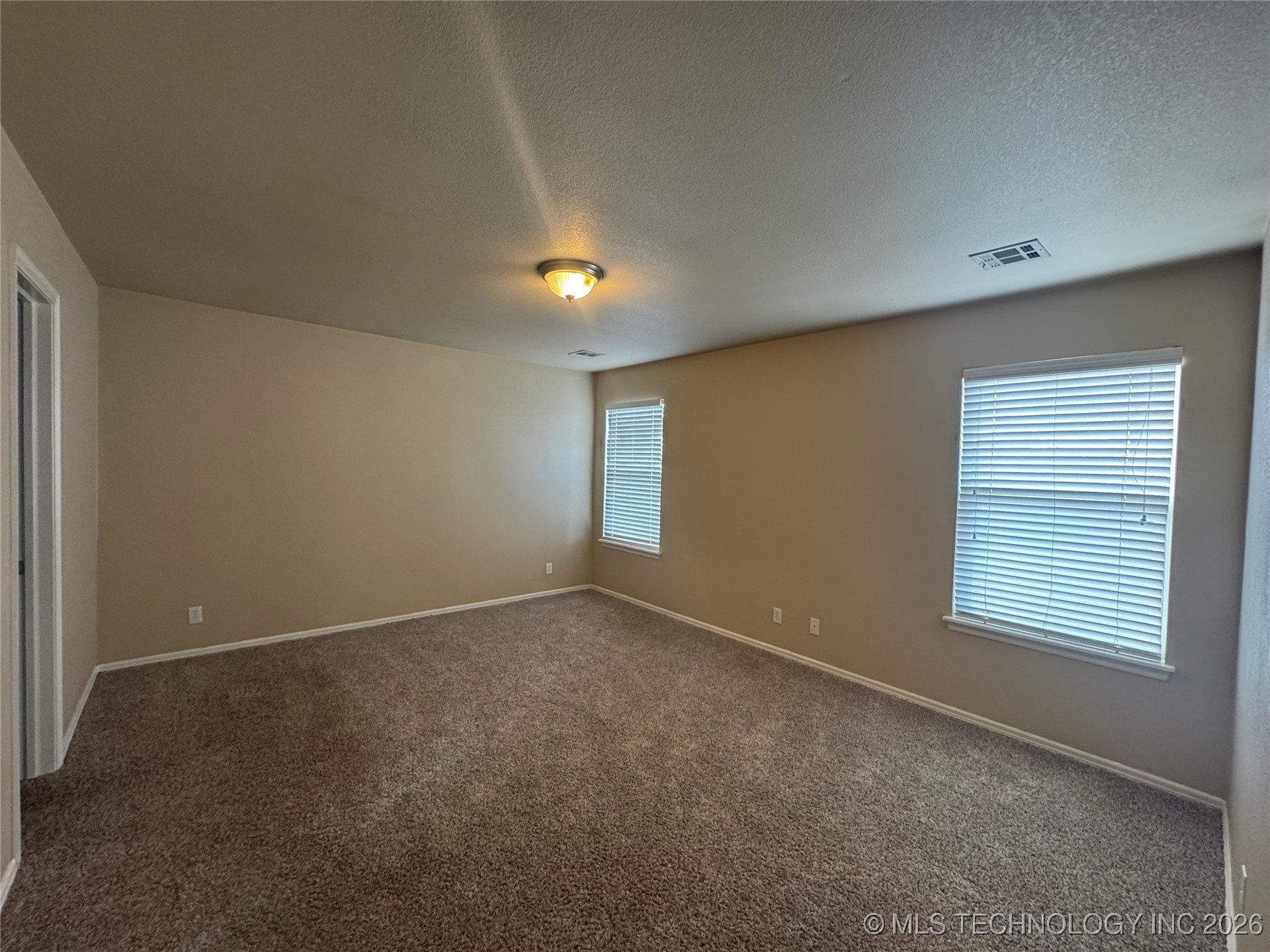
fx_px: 514
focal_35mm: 14
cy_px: 476
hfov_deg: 102.1
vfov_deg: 85.7
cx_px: 635
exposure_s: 1/60
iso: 250
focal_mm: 2.22
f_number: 2.2
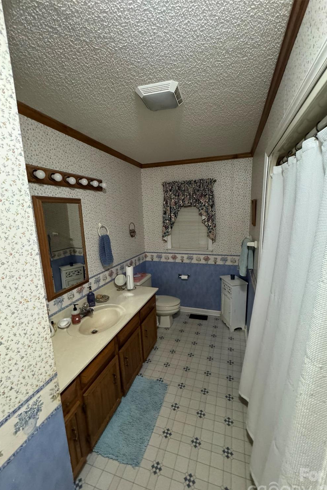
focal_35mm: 15
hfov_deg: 77.3
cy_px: 252
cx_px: 169
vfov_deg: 100.4
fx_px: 204
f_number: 2.2
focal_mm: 2.22
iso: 800
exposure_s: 1/60
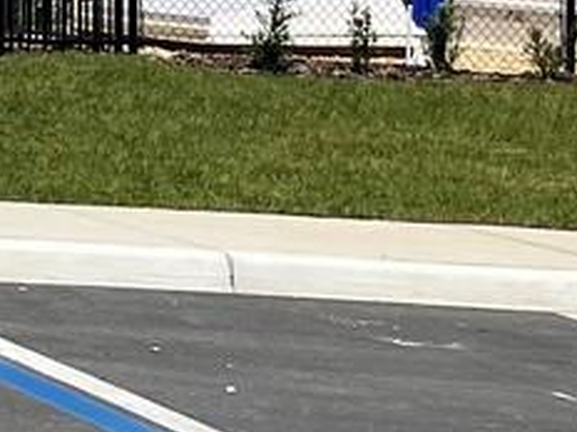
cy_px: -204
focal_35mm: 179
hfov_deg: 8.7
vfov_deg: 8.1
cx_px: -1278
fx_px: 2984
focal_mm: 5.1
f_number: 1.6
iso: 32
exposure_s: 1/6579
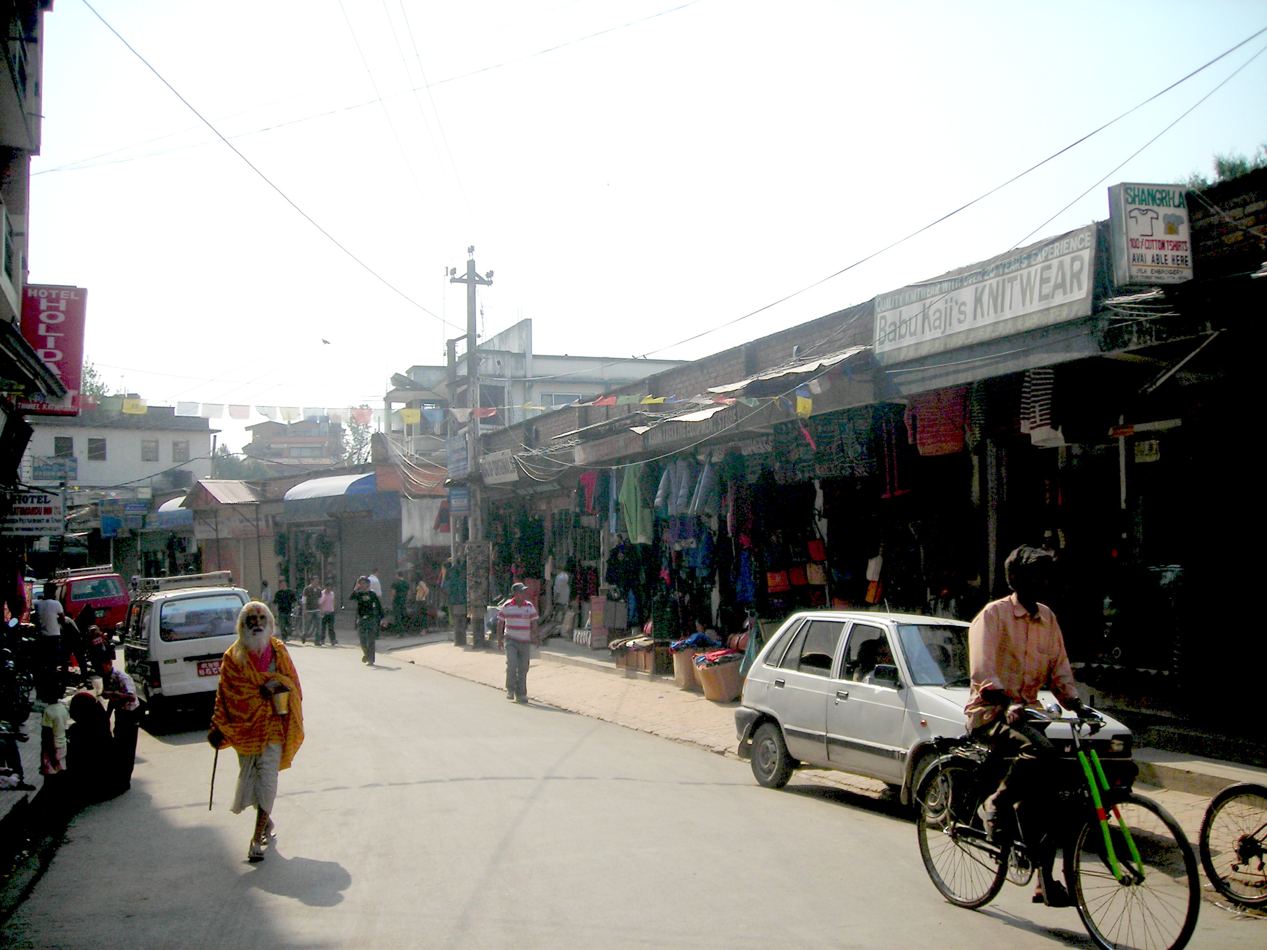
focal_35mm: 38
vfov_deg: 37.7
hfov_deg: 49.0
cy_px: 475
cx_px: 634
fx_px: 1391
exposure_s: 1/223
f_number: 6.4
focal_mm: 6.3
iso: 50
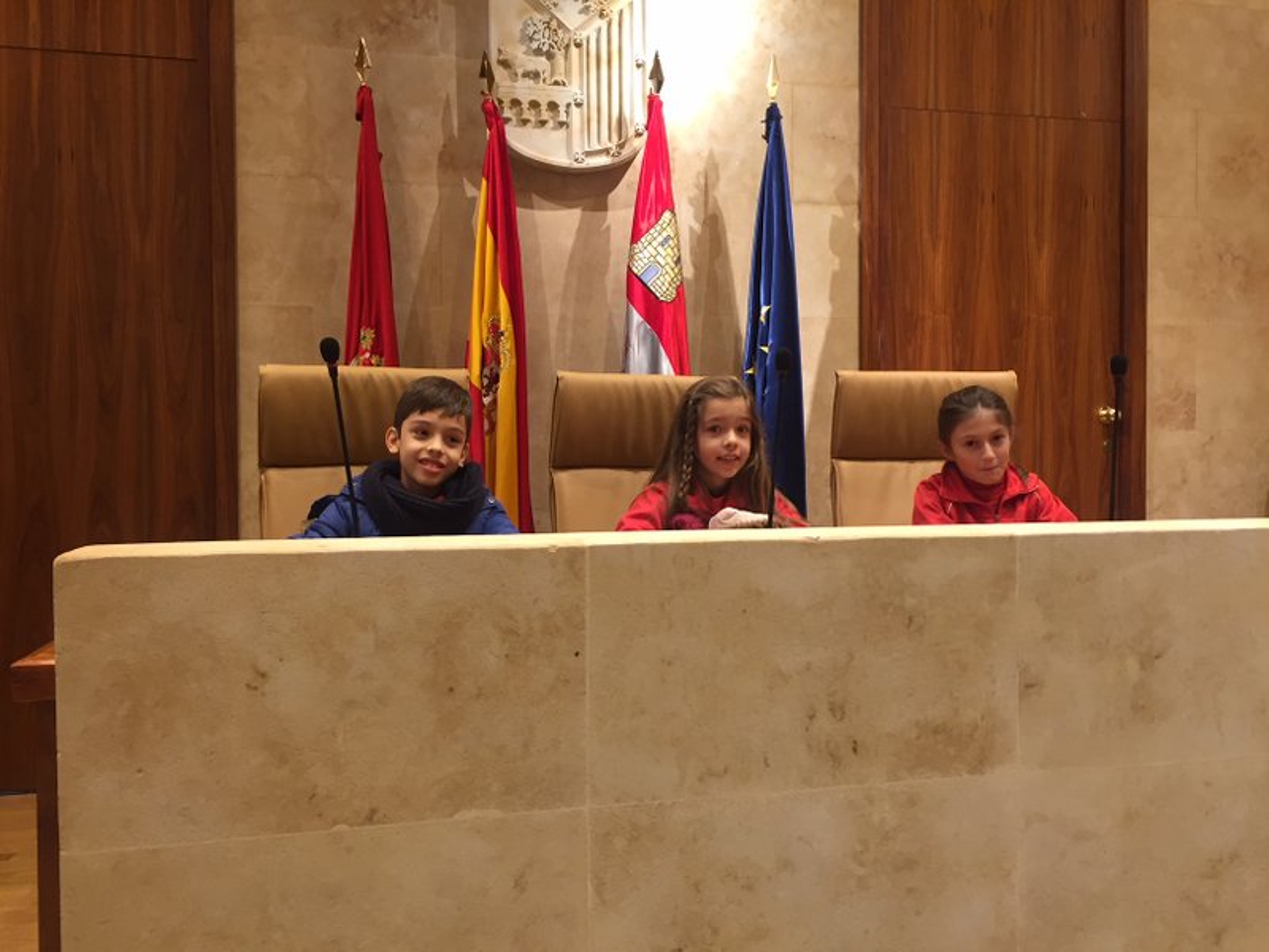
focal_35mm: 29
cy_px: 476
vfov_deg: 48.2
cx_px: 634
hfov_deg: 61.7
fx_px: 1063
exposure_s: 1/33
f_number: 2.2
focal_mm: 4.15
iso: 100
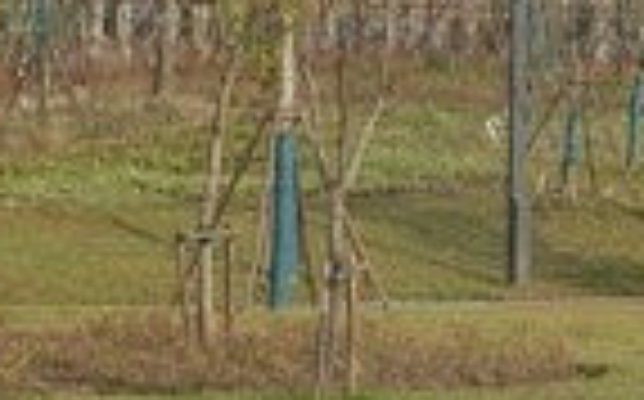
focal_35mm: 231
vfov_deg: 5.7
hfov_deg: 9.1
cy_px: 31
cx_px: 437
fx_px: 4050
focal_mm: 6.9
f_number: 4.1
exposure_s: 1/640
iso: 80
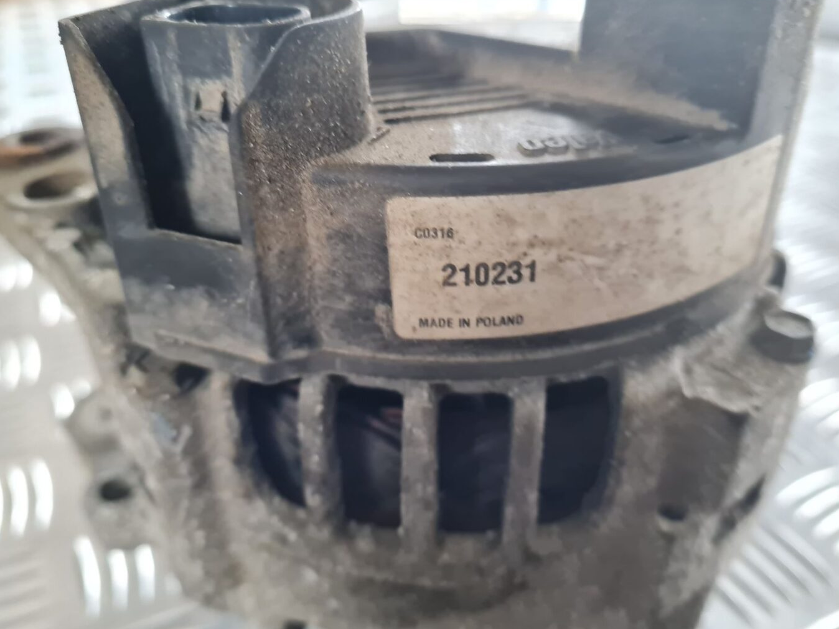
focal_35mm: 27
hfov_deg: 65.3
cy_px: 310
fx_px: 654
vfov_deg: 51.4
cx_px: 415
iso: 500
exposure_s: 1/50
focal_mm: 5.4
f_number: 1.8
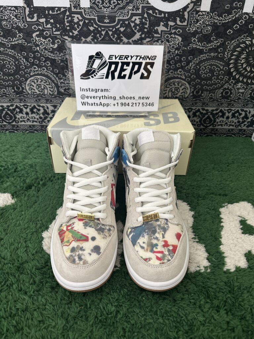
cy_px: 170
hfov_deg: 56.8
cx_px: 127
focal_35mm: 24
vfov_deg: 71.6
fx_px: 235
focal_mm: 6.86
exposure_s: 1/50
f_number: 1.78
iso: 160
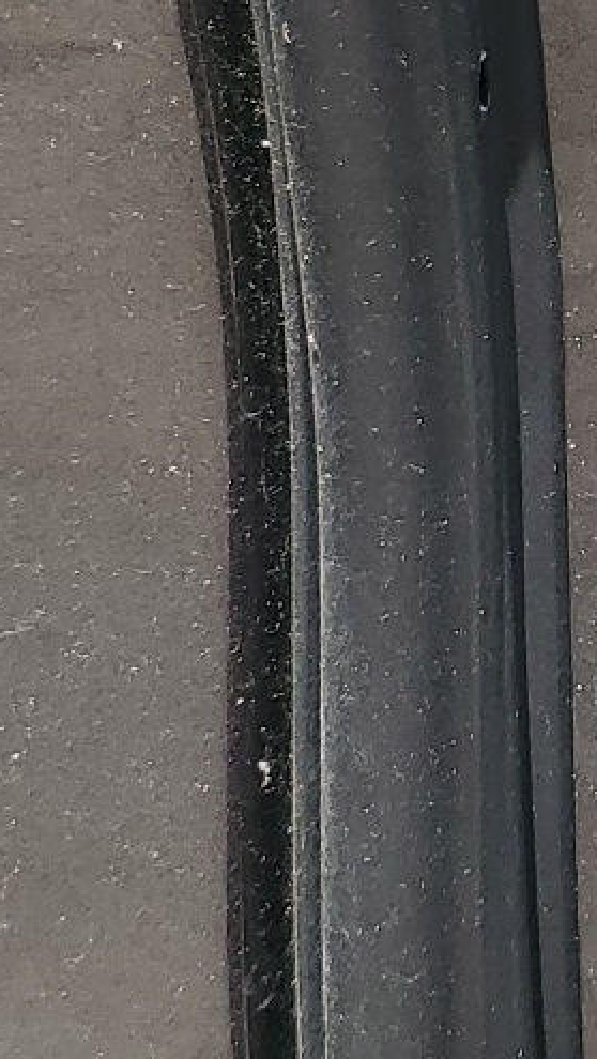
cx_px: 1016
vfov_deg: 17.2
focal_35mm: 122
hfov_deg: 9.5
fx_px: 3428
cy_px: 37
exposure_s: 1/2500
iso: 50
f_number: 1.5
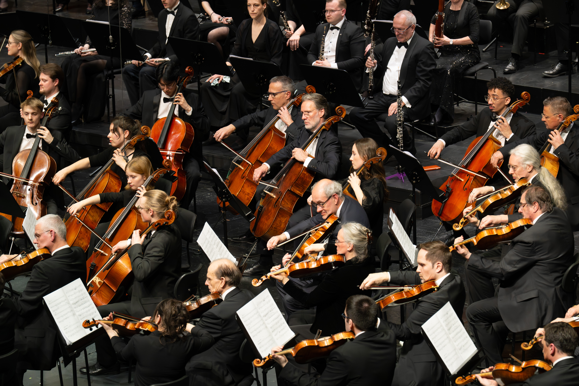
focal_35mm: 200
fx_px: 3216
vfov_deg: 6.9
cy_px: 193
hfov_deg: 10.3
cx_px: 290
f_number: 7.1
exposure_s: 1/160
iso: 5000
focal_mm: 200
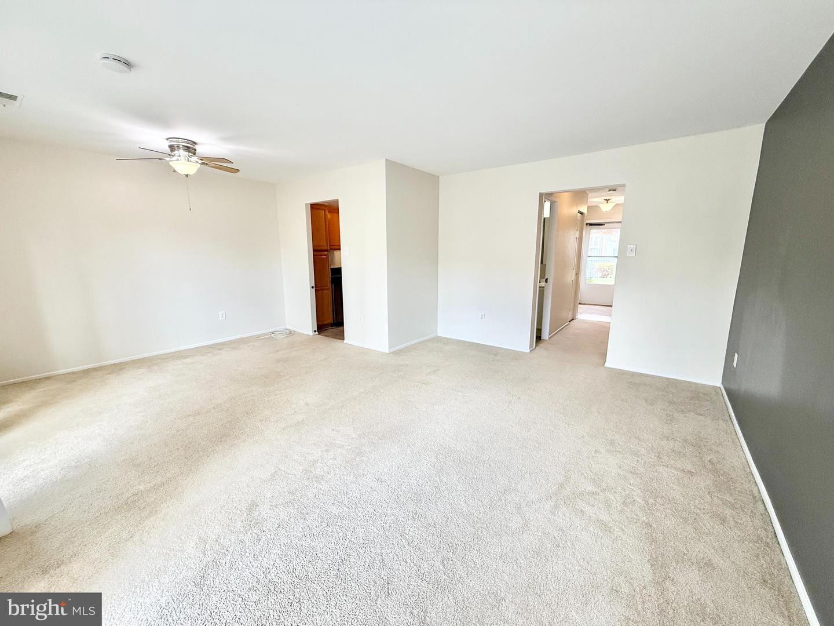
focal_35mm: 14
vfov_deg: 85.7
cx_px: 417
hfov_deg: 102.1
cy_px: 313
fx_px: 337
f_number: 2.2
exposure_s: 1/120
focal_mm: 2.22
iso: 160
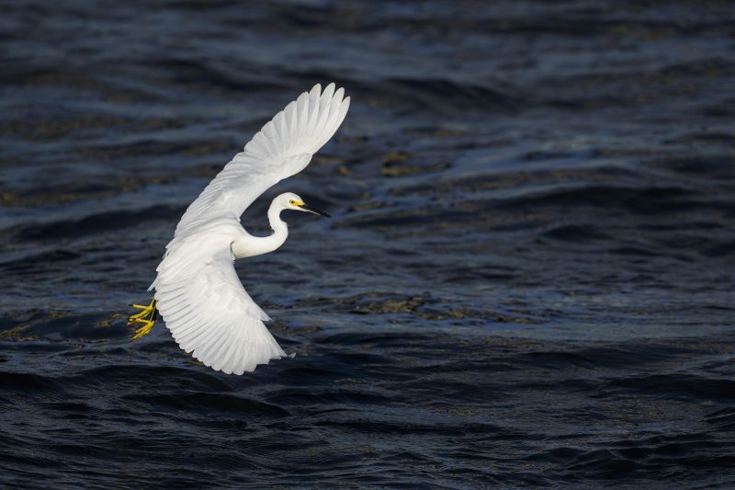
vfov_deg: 2.3
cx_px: 368
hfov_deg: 3.4
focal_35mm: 600
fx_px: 12247
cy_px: 245
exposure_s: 1/8000
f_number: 6.3
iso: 800
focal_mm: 600
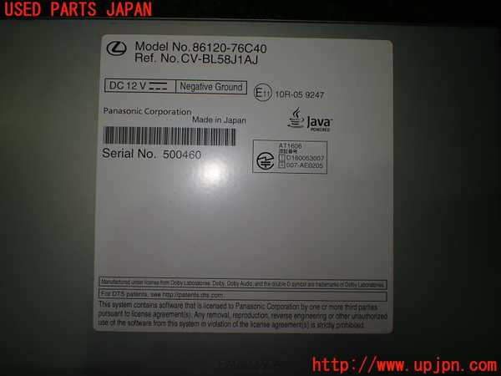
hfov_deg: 60.0
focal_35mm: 30
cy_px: 188
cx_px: 250
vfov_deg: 46.8
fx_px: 434
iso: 100
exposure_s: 1/160
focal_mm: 5.4
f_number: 2.3
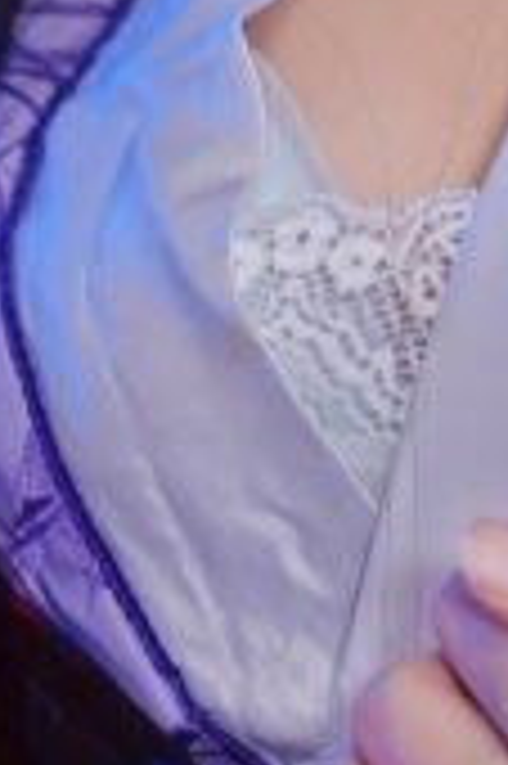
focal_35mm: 389
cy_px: -22
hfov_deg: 3.5
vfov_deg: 5.3
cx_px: 946
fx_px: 8250
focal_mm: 55
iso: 320
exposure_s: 1/40
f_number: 2.5
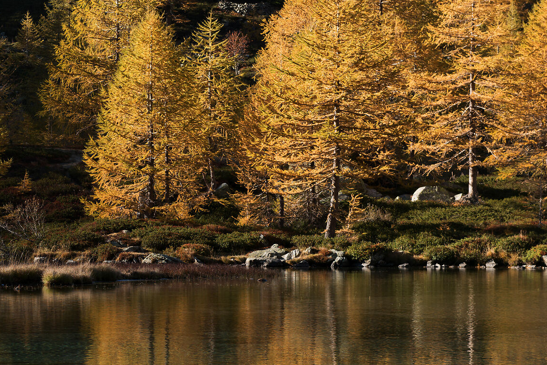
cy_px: 220
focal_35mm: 126
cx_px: 72
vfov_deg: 10.9
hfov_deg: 16.1
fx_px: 1915
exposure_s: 1/30
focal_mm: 60
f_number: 9
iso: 31
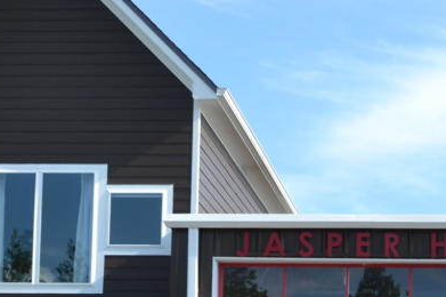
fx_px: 1461
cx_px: 423
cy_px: 366
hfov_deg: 17.1
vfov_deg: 11.3
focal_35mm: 118
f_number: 7.1
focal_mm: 20
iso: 100
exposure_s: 1/200
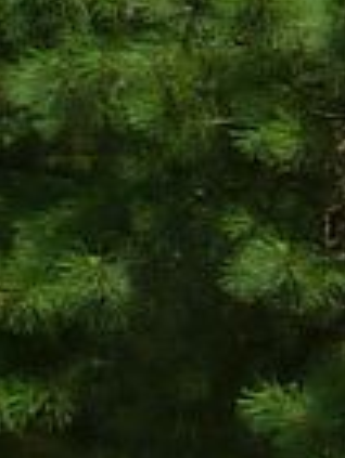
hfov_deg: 4.1
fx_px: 3662
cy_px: 711
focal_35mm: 276
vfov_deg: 7.0
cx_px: 2233
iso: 80
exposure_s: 1/200
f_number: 7.1
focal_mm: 4.8
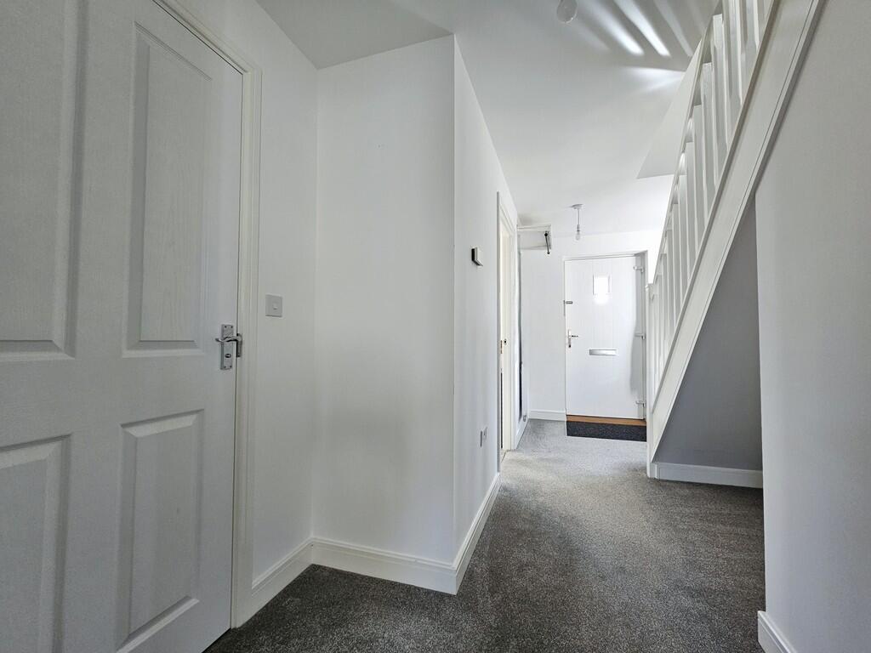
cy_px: 326
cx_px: 436
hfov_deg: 106.2
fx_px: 327
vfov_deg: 89.9
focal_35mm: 13
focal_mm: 2.2
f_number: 2.2
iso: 125
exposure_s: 1/71.4
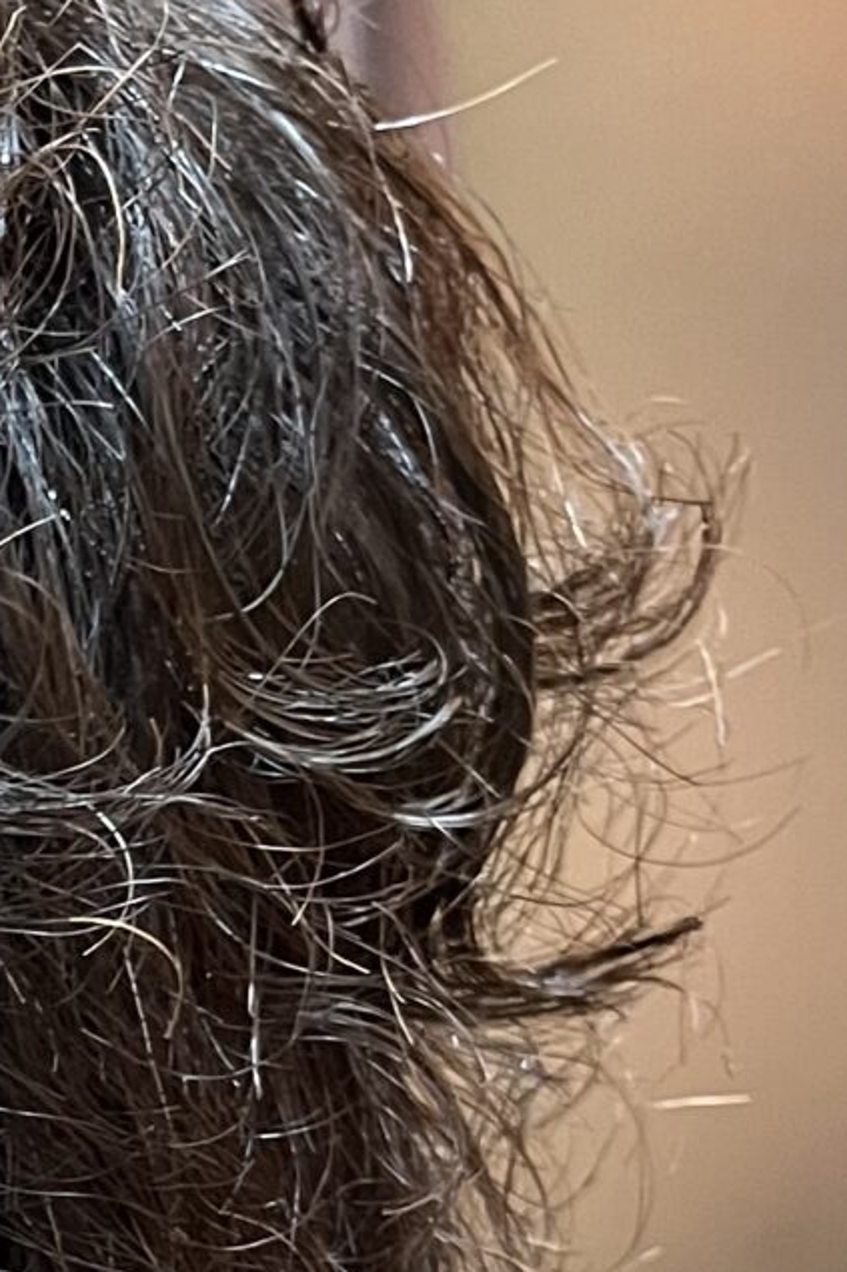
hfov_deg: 11.4
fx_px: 3849
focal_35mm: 109
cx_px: -823
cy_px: 1456
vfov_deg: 18.0
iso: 400
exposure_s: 1/50
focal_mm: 5.1
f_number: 1.6
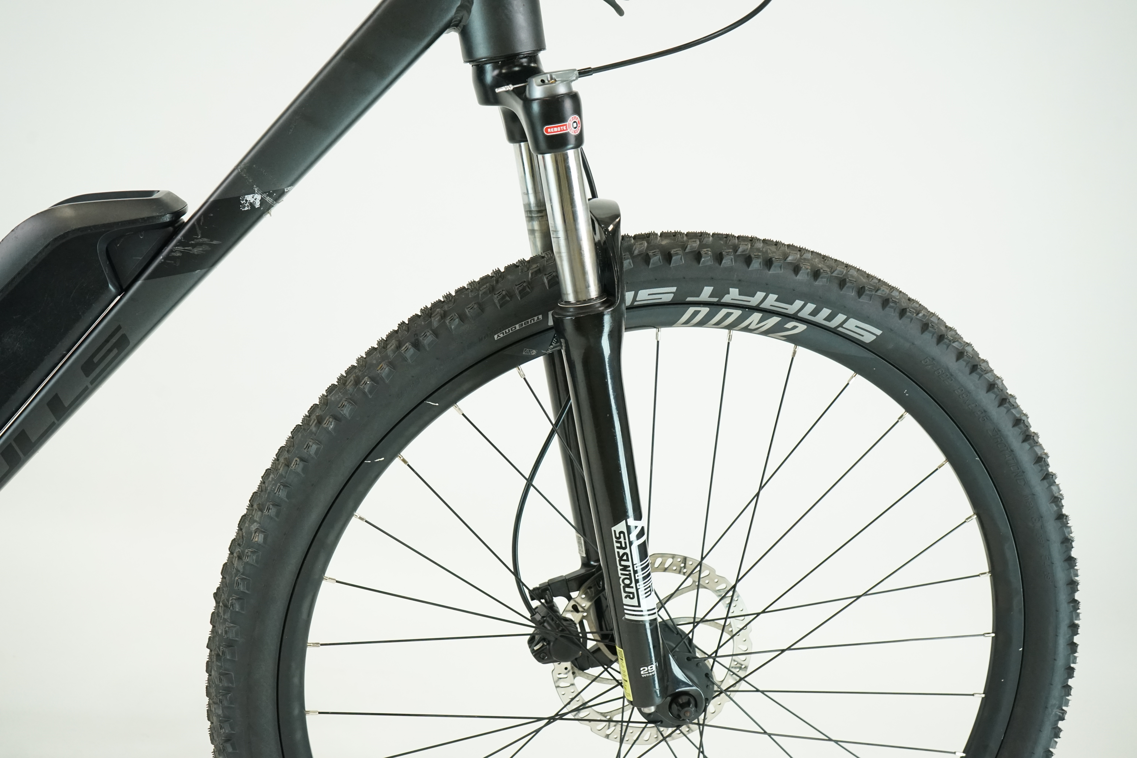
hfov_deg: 48.5
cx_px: 568
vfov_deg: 33.4
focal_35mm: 40
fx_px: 1263
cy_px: 379
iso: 2500
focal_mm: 40
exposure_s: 1/200
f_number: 6.3
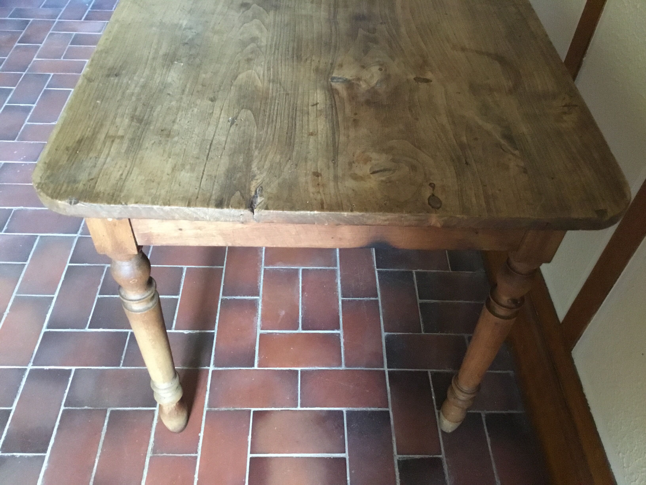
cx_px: 323
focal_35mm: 31
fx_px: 579
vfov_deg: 45.4
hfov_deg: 58.4
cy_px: 242
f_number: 2.4
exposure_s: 1/17
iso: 320
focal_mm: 3.3
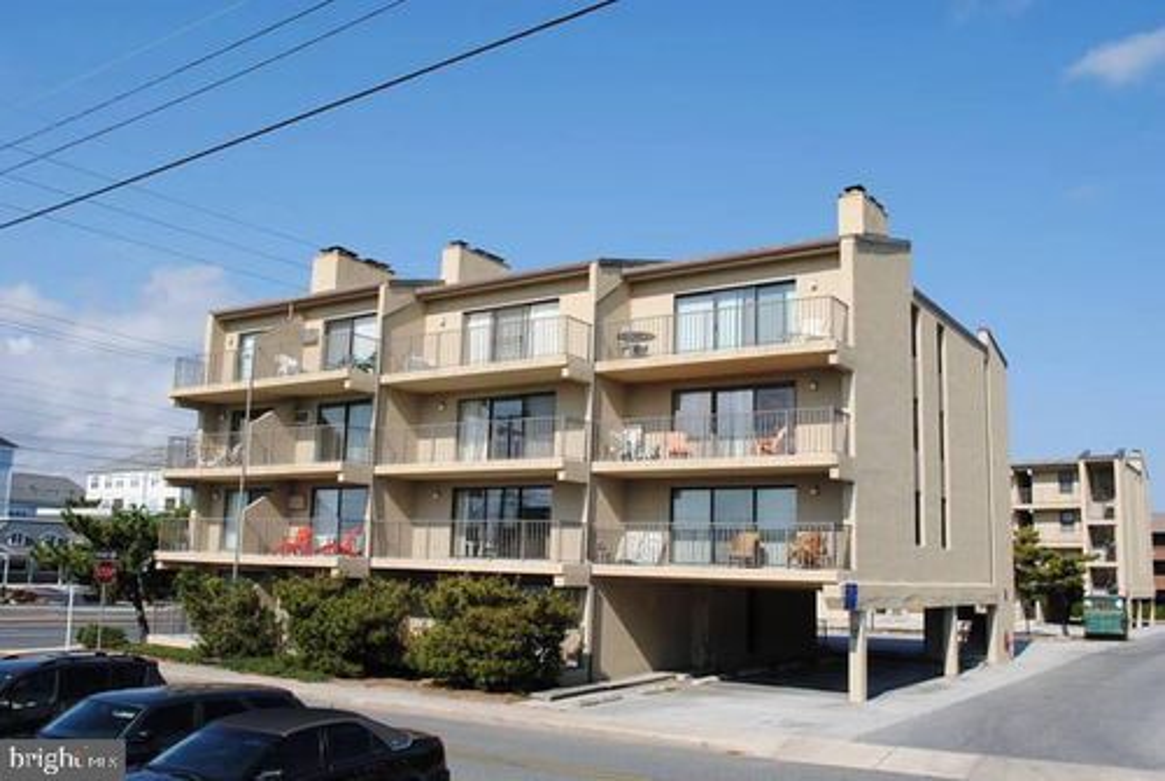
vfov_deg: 40.1
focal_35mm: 33
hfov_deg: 57.2
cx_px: 582
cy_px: 390
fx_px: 1069
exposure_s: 1/320
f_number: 9
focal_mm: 22
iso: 100
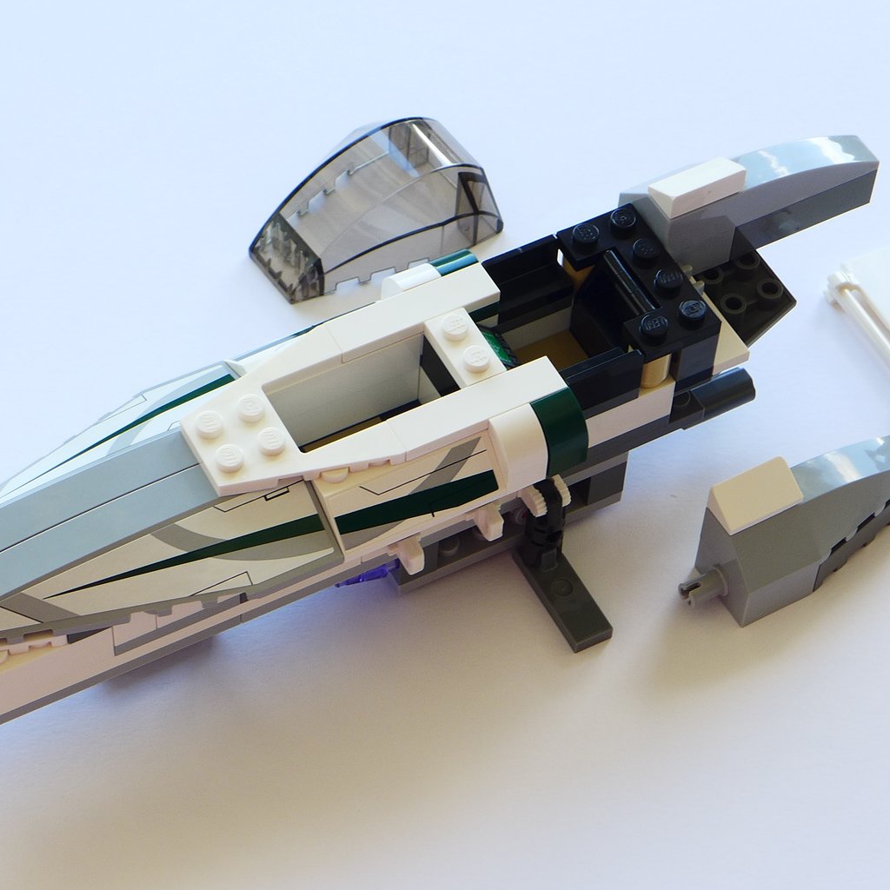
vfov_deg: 18.5
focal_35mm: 94
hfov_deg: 18.5
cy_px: 439
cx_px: 396
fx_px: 2734
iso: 80
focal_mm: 11.8
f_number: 4.5
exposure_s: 1/40
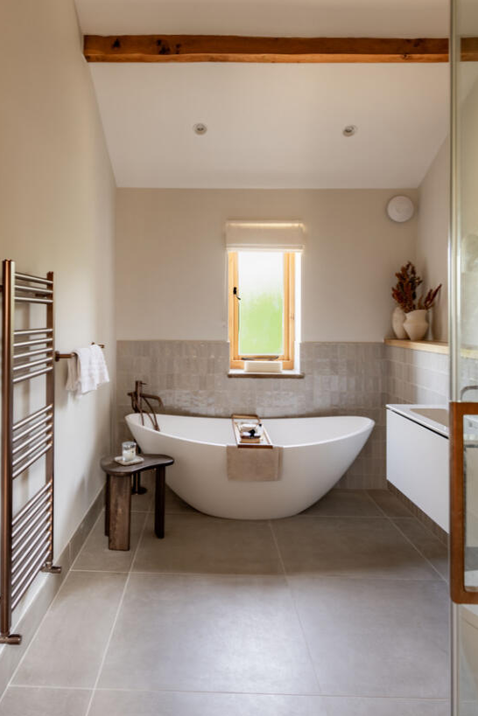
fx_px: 398
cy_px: 313
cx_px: 247
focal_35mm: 20
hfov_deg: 61.9
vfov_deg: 83.6
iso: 200
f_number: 9
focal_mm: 16
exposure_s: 1/13
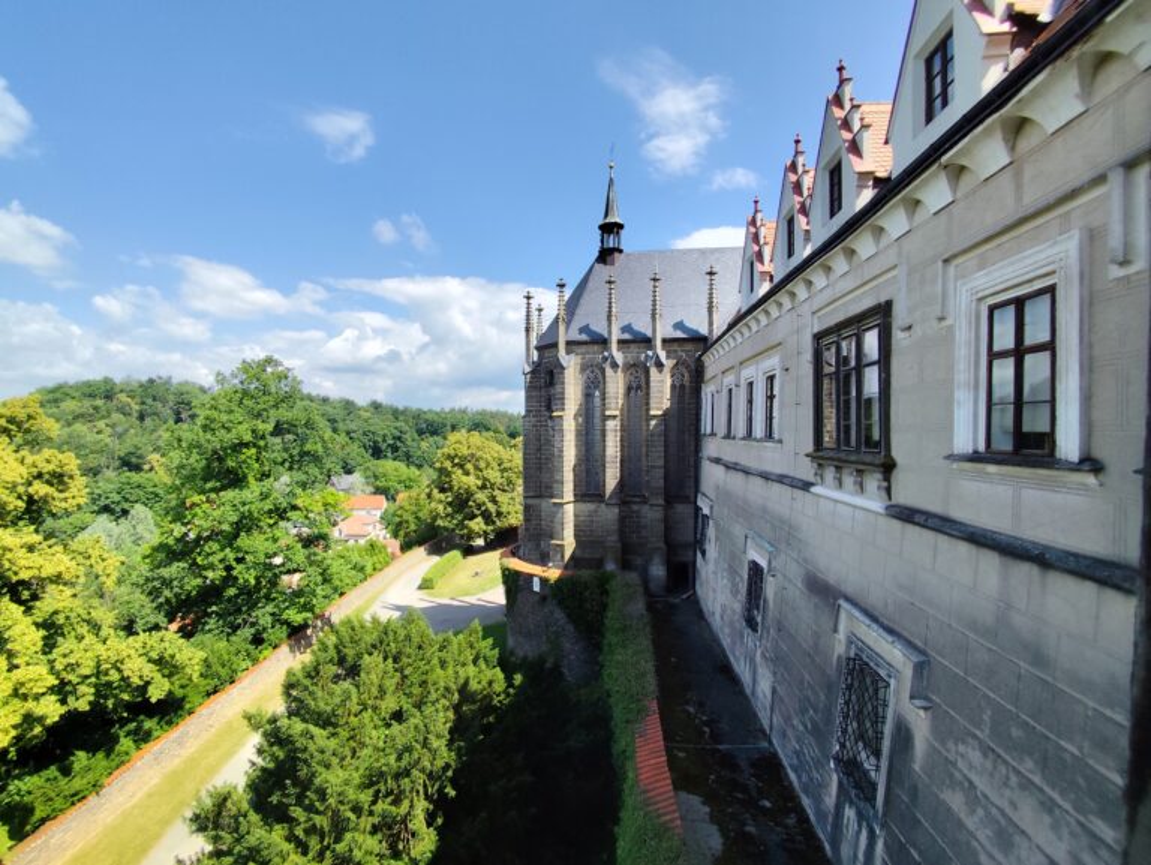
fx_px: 532
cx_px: 576
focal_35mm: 16
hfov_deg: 94.5
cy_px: 432
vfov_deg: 78.2
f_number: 2.2
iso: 50
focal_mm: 1.65
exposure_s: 1/1263
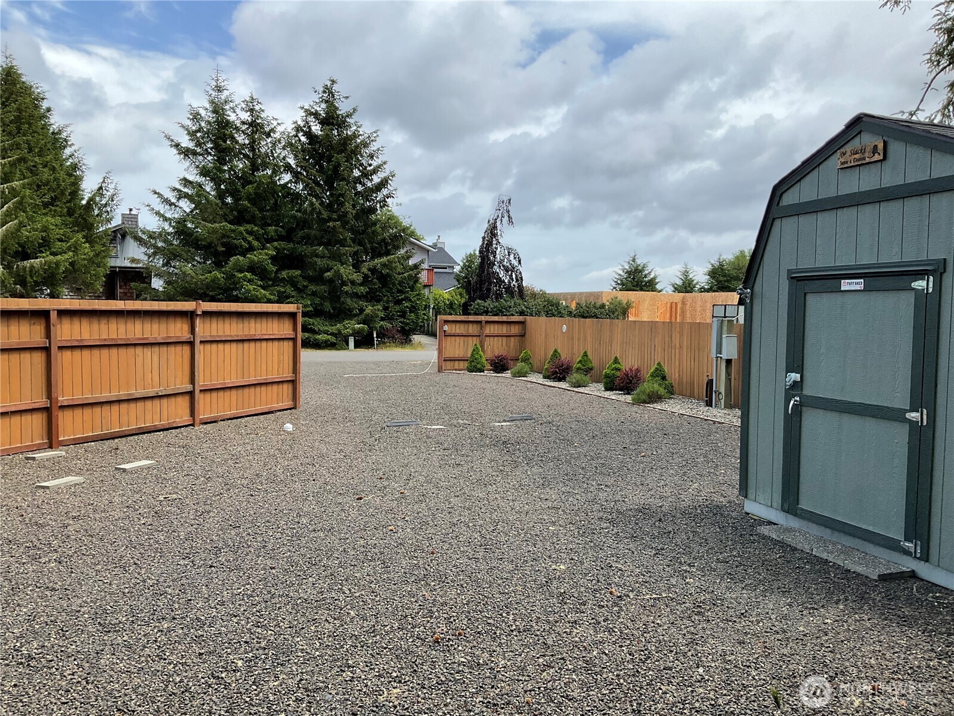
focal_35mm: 29
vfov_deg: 48.2
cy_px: 358
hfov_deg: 61.7
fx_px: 799
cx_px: 477
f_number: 1.8
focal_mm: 3
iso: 25
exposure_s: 1/1168
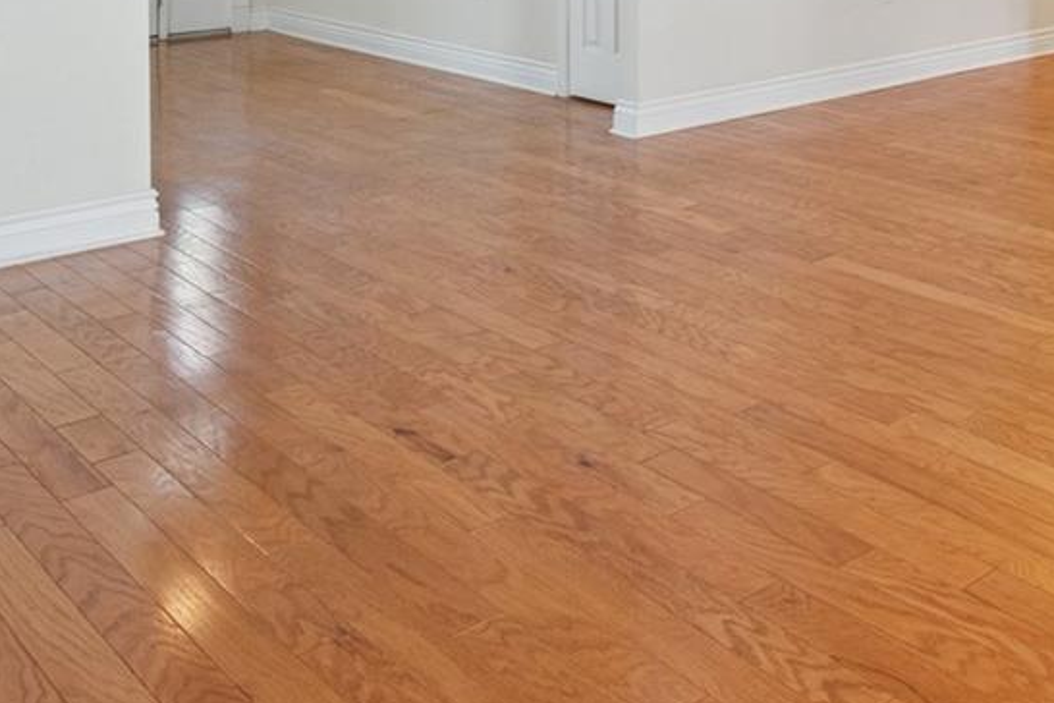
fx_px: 1200
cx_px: 1168
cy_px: 138
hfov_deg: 38.8
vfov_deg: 31.8
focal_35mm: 41
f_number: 9
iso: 400
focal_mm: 14
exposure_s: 1/25
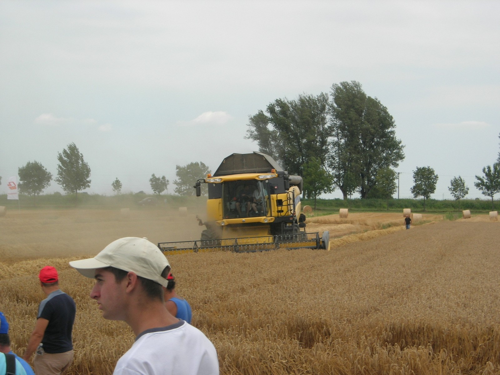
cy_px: 188
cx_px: 250
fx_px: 1632
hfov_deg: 17.4
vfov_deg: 13.1
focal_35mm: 113
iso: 64
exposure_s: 1/187
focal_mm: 23.4
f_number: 8.2
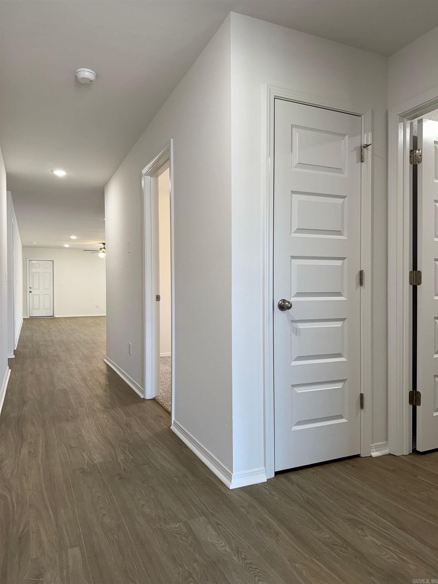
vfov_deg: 71.6
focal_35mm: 24
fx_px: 405
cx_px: 219
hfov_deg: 56.8
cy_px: 292
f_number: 1.78
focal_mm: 6.76
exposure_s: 1/120
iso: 100
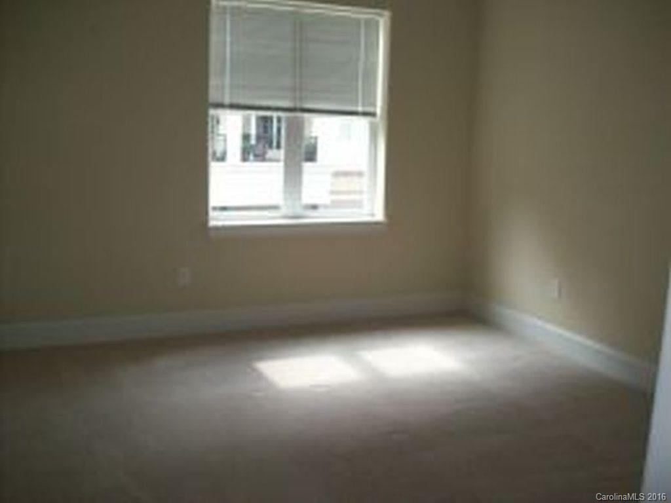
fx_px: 698
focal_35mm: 36
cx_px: 336
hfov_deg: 51.4
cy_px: 252
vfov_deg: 39.7
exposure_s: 1/92.4
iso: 200
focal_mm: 6
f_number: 2.7
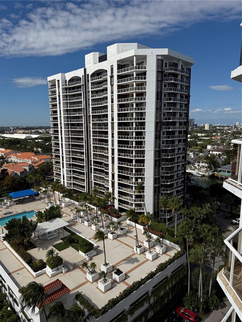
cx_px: 121
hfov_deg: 56.8
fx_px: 224
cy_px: 161
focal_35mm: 24
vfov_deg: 71.6
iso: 80
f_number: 1.78
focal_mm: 6.76
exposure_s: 1/10309
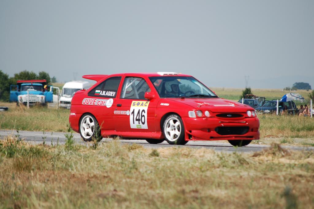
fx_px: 2614
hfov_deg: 6.9
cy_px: 104
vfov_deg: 4.6
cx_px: 157
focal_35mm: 300
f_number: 5.6
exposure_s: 1/1000
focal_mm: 200
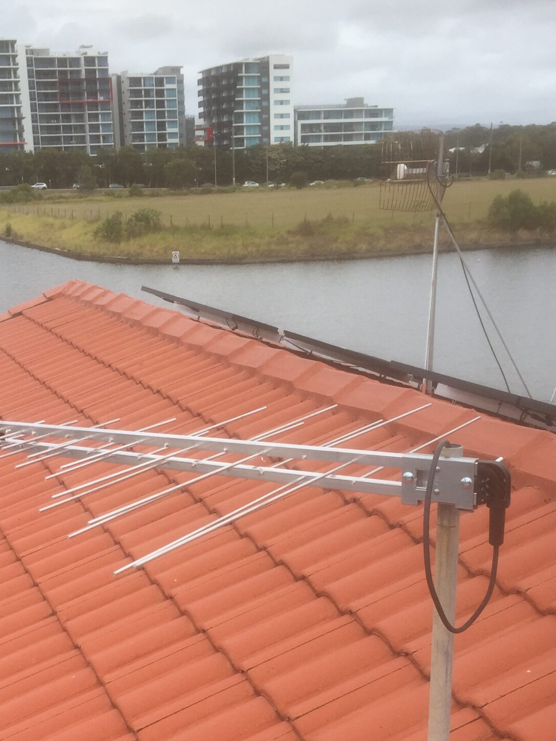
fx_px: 1092
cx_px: 209
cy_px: 573
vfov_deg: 36.4
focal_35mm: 51
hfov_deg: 28.5
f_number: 2.2
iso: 32
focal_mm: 4.15
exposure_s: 1/1412
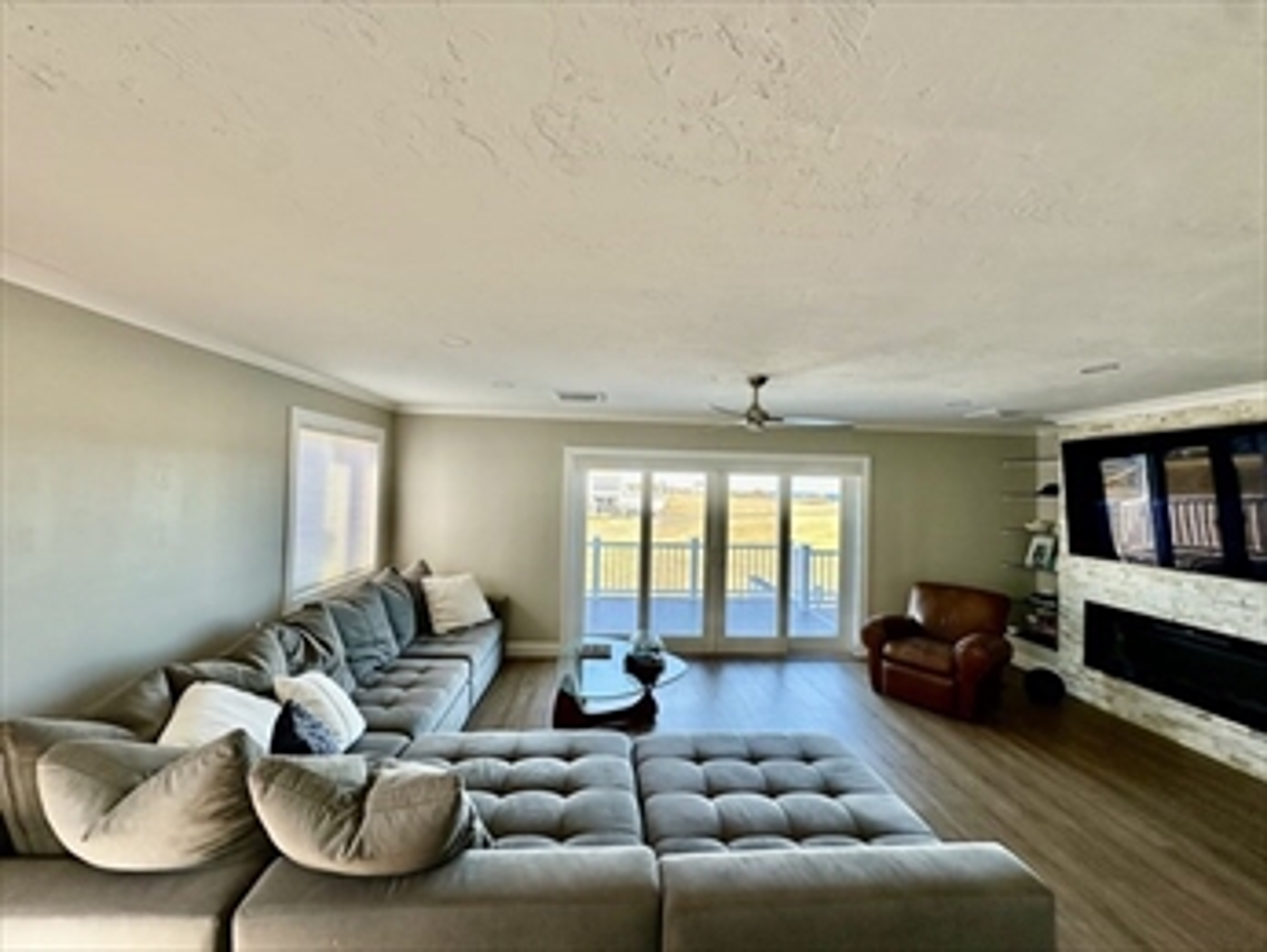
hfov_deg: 102.0
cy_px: 476
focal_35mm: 14
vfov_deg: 85.7
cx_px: 634
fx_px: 513
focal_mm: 2.22
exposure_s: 1/99
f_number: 2.2
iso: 40
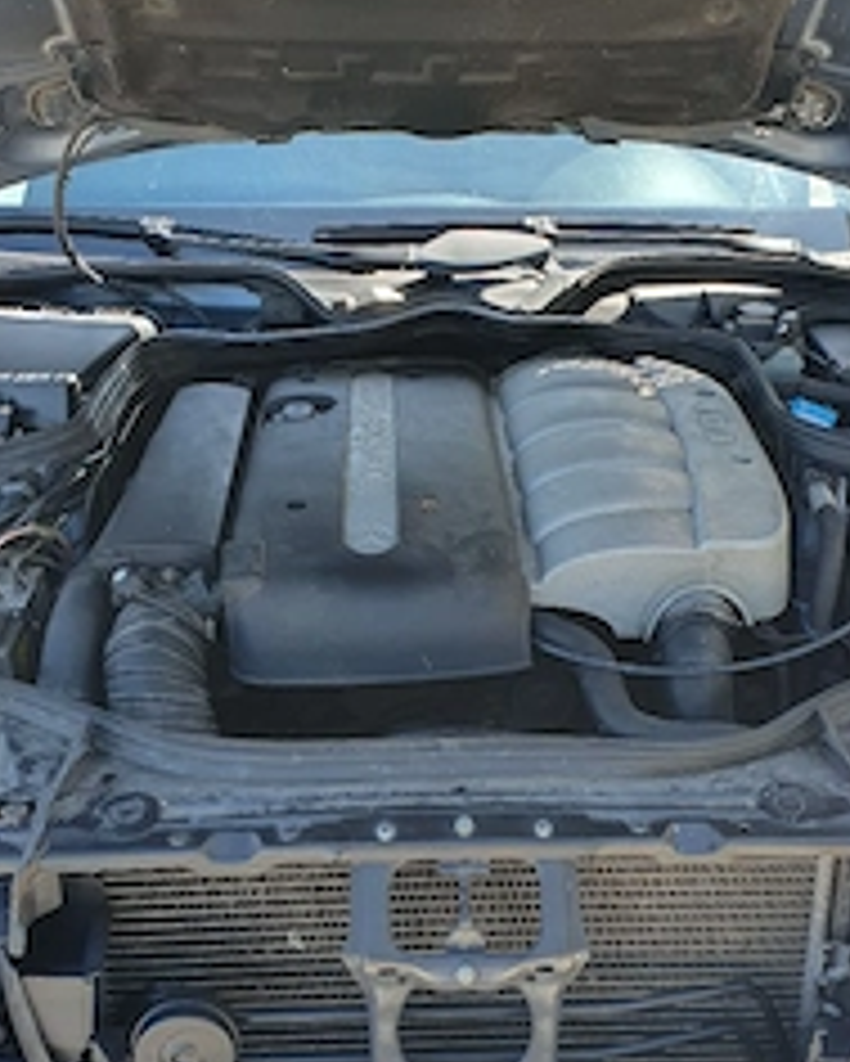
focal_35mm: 43
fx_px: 1351
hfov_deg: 34.9
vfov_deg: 42.9
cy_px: 513
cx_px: 459
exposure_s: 1/222
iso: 50
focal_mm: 4.32
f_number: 2.4
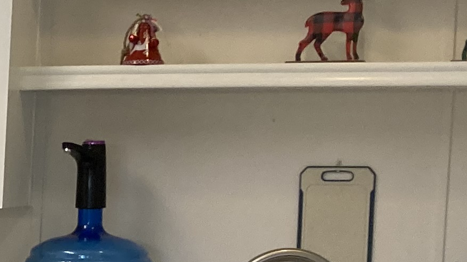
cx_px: -305
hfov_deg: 14.0
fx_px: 1733
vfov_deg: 8.5
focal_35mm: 140
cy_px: 367
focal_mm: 3.99
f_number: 1.8
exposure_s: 1/60
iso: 80
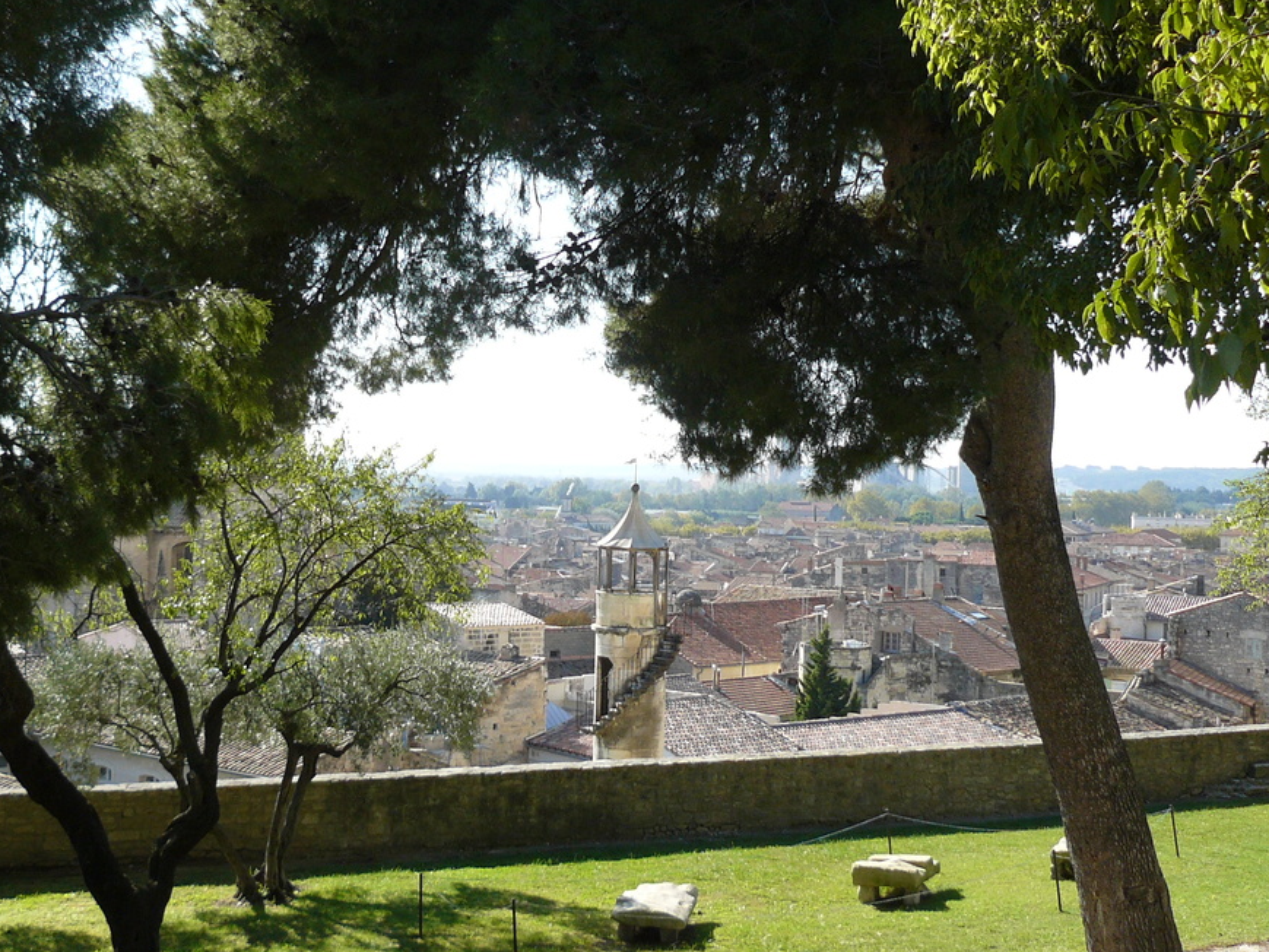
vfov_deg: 27.5
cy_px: 501
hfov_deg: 36.1
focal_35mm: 53
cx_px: 570
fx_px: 1943
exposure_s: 1/640
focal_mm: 6
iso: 100
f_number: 2.8
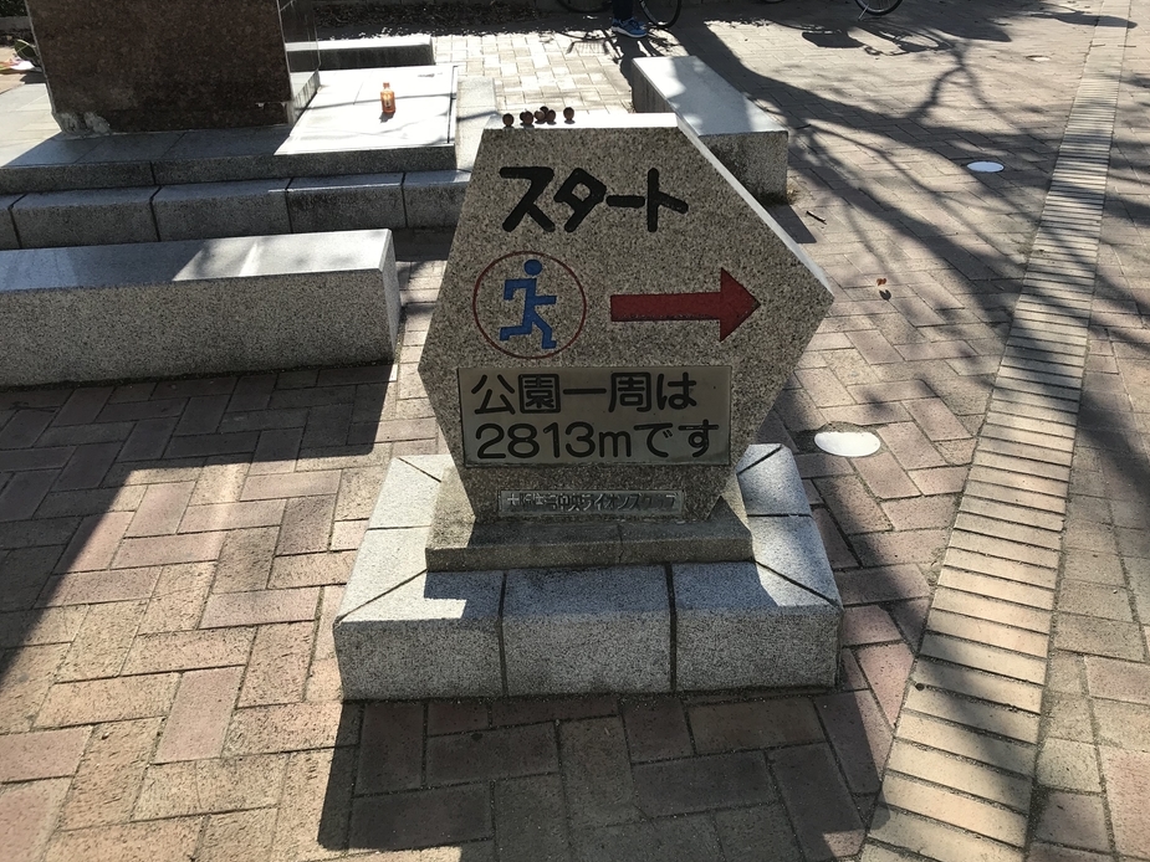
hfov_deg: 58.2
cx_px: 632
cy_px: 388
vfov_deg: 45.4
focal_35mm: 31
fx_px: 1030
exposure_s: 1/1880
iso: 20
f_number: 1.8
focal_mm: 3.99
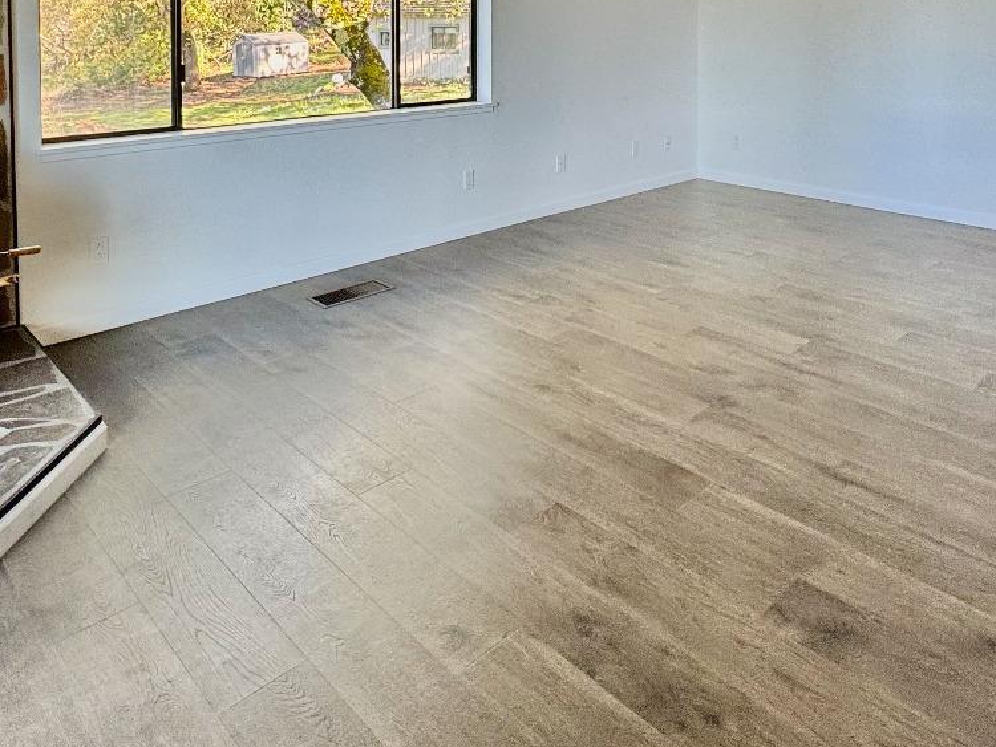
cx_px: 529
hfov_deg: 63.4
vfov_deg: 44.1
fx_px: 806
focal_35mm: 28
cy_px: 38
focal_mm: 2.22
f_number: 2.2
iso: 100
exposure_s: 1/99
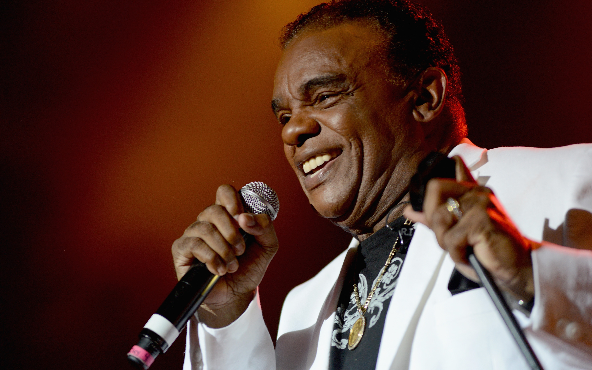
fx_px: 3307
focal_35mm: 205
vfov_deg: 6.4
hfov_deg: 10.2
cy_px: 177
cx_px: 297
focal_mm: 200
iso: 1600
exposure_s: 1/250
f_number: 2.8
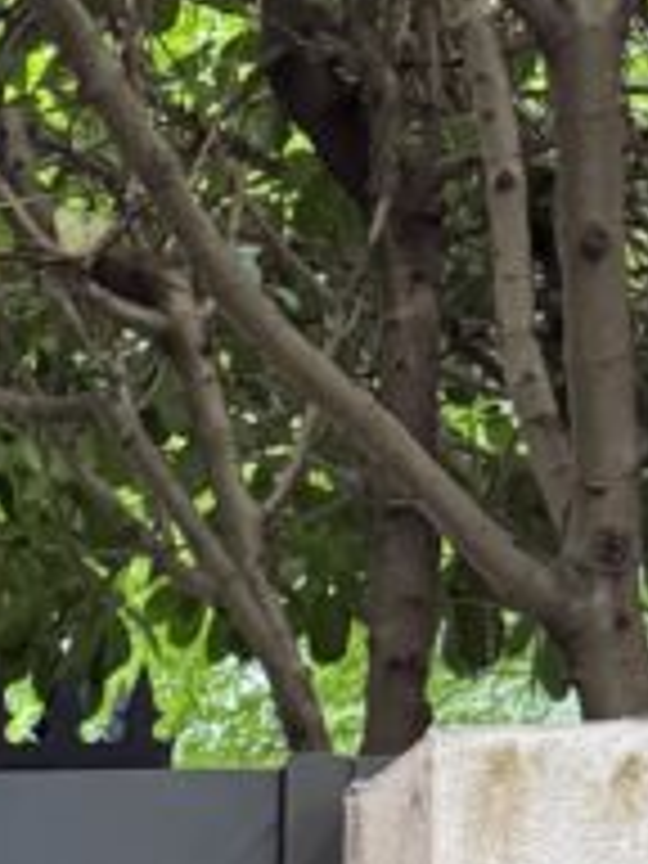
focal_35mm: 128
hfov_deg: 10.8
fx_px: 3195
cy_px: 1688
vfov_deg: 13.4
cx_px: -567
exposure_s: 1/60
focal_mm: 6.76
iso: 800
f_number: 1.78
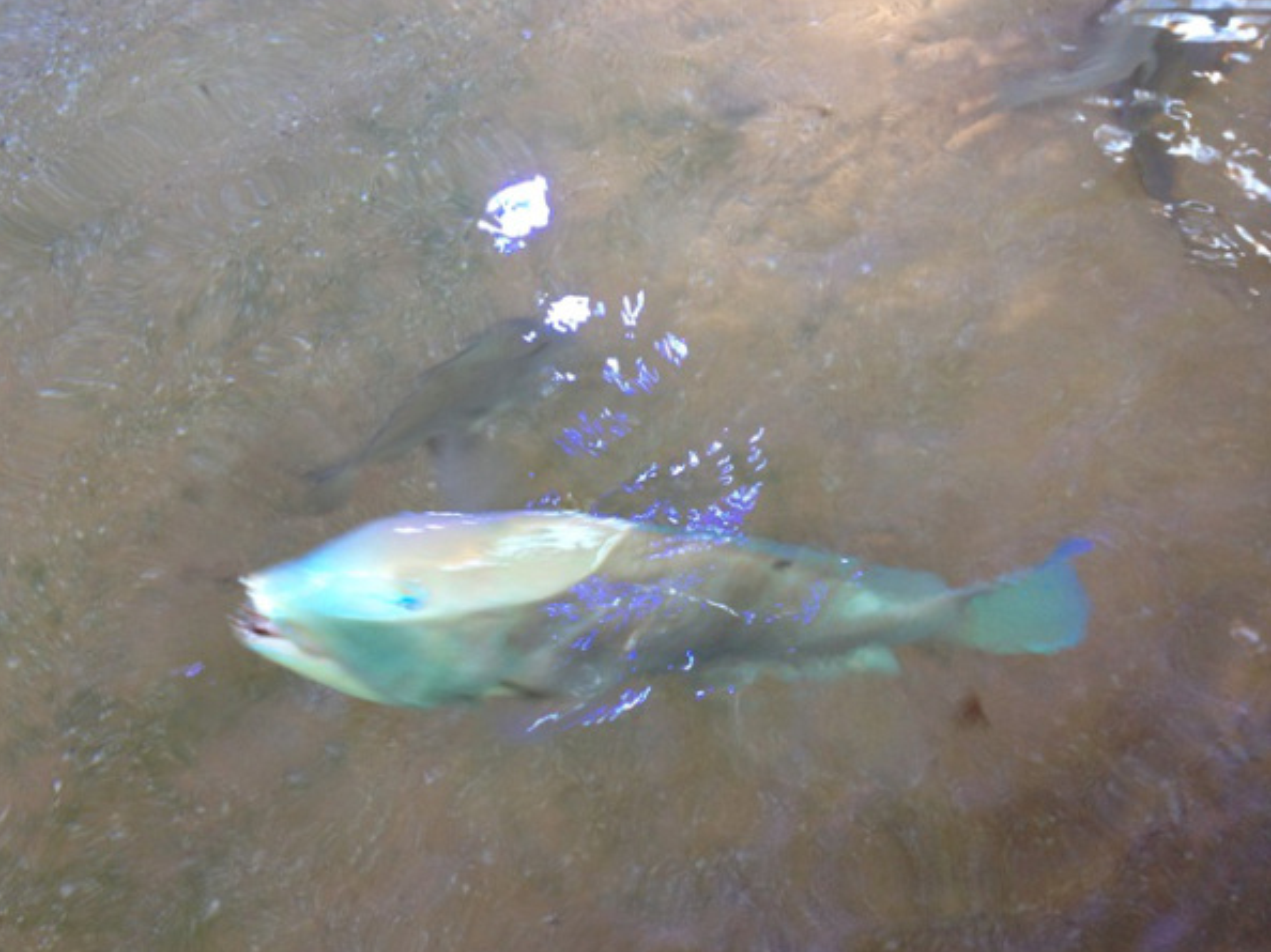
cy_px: 473
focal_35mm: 36
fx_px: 1321
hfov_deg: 51.4
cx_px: 619
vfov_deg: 39.6
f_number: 2.4
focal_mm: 4.28
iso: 80
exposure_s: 1/20
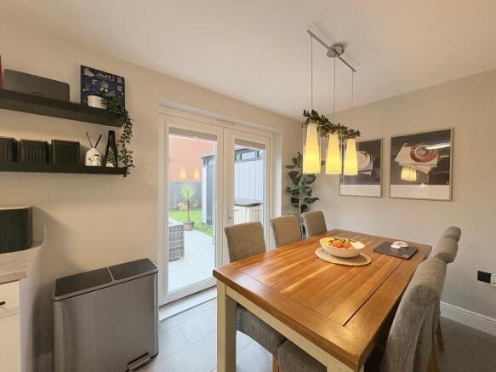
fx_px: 201
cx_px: 248
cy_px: 186
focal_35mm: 14
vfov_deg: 85.7
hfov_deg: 102.1
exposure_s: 1/100
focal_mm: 2.22
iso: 160
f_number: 2.2
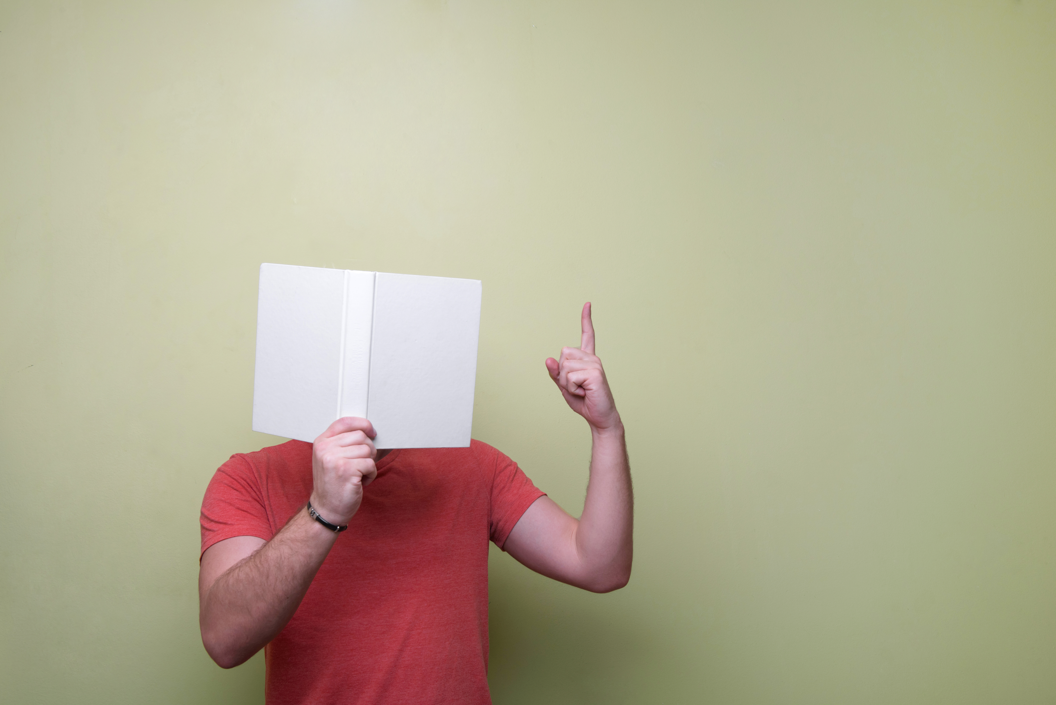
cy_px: 352
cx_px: 528
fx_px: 1115
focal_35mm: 38
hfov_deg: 50.7
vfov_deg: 35.1
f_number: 11
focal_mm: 38
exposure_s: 1/125
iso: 200
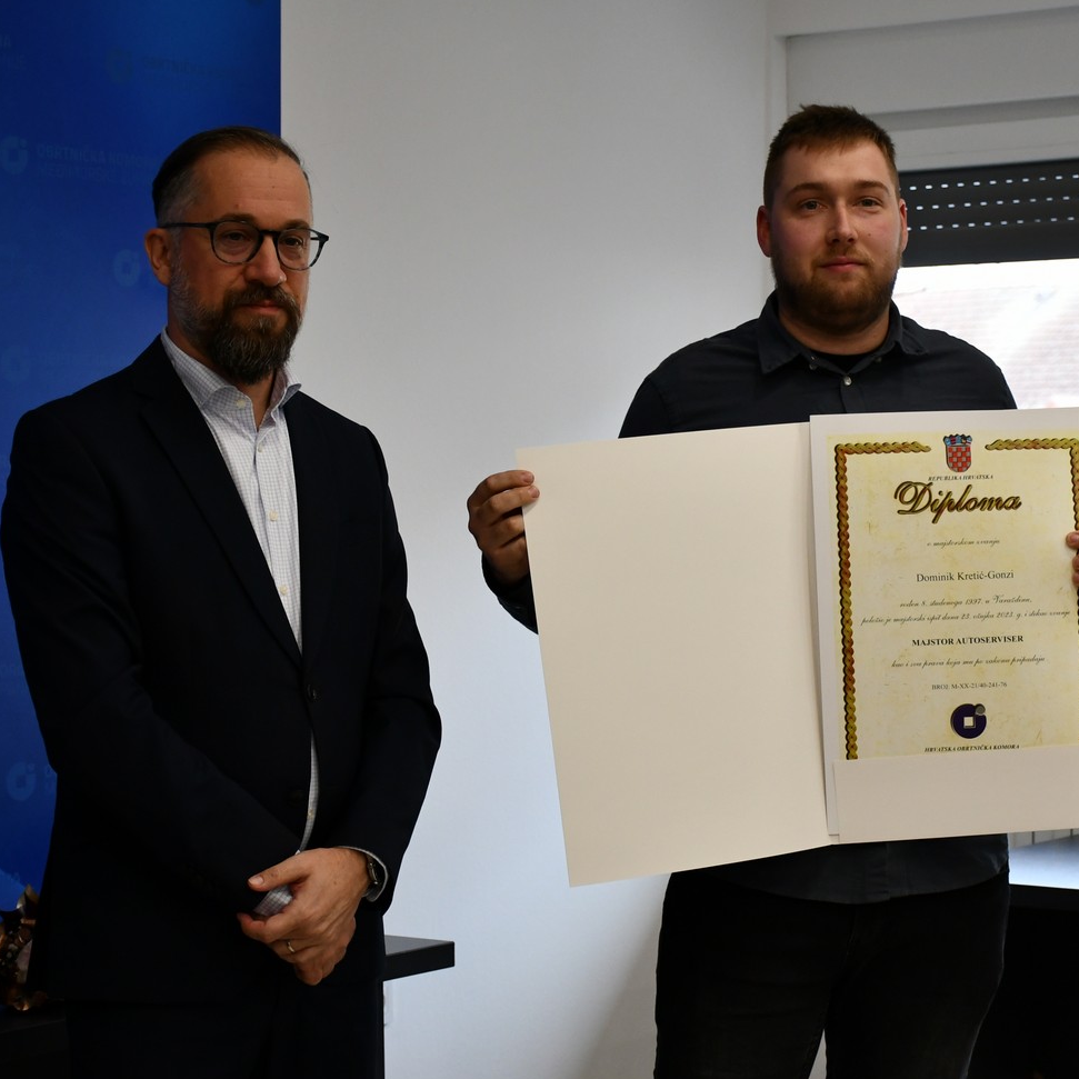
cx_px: 776
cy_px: 548
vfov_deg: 20.6
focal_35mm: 84
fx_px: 2962
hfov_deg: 20.5
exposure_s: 1/250
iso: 800
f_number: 4.5
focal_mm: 40
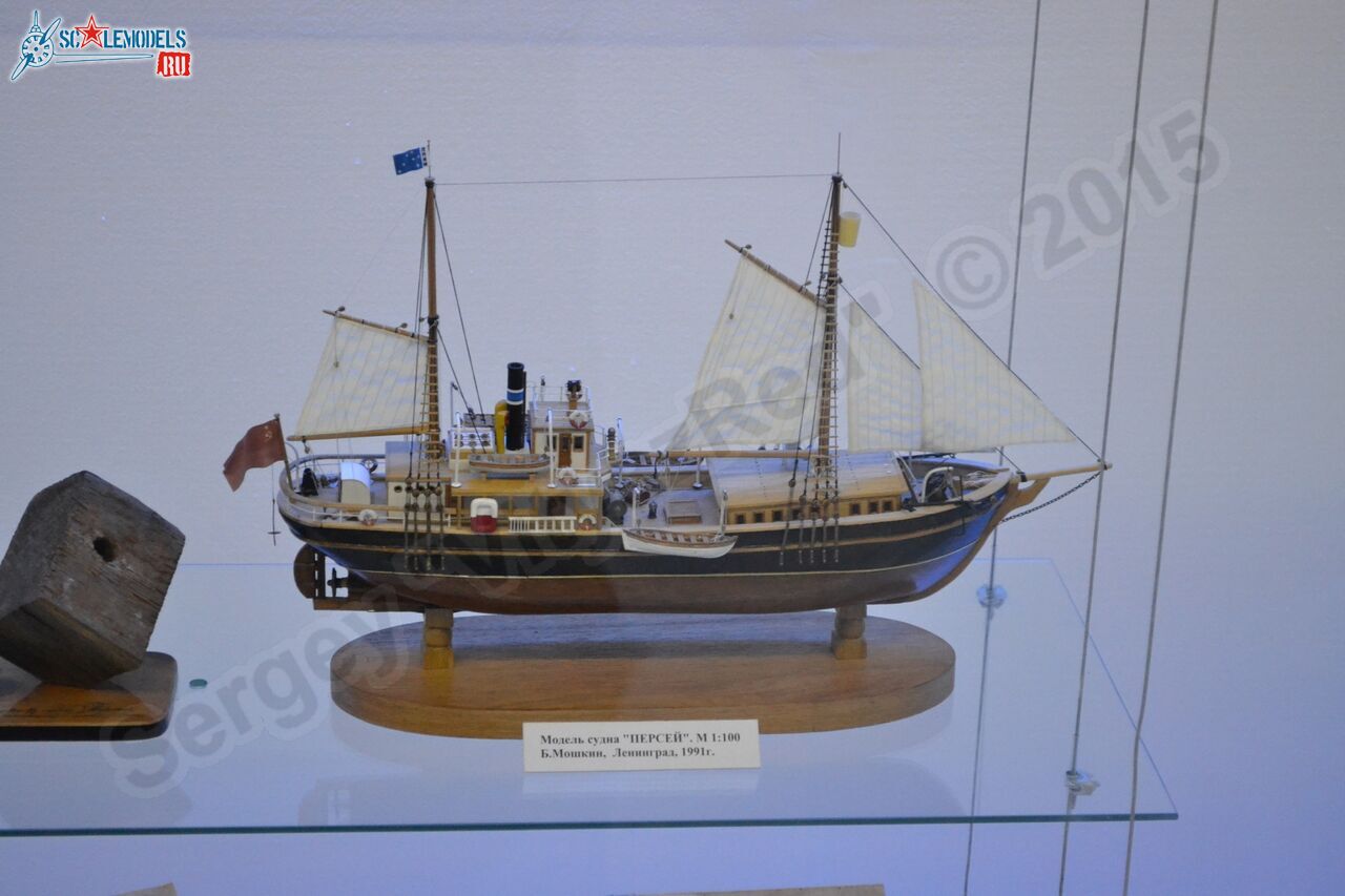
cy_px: 448
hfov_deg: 24.6
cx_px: 672
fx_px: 3082
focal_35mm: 82
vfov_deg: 16.5
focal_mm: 55
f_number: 5.6
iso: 3200
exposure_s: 1/160
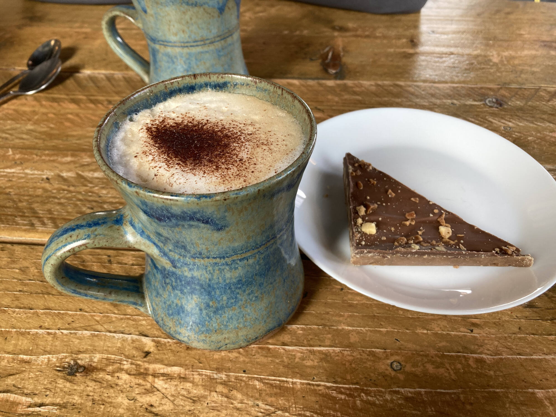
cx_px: 278
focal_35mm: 28
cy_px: 208
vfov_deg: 49.7
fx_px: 450
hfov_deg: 63.4
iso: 64
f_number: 1.8
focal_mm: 3.99
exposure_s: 1/100
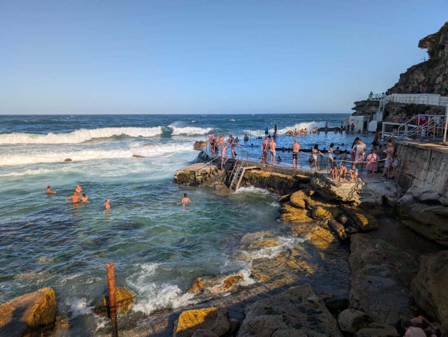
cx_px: 224
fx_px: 311
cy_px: 168
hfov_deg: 71.5
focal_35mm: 24
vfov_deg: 56.9
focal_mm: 6.9
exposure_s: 1/1869
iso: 19
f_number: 1.68
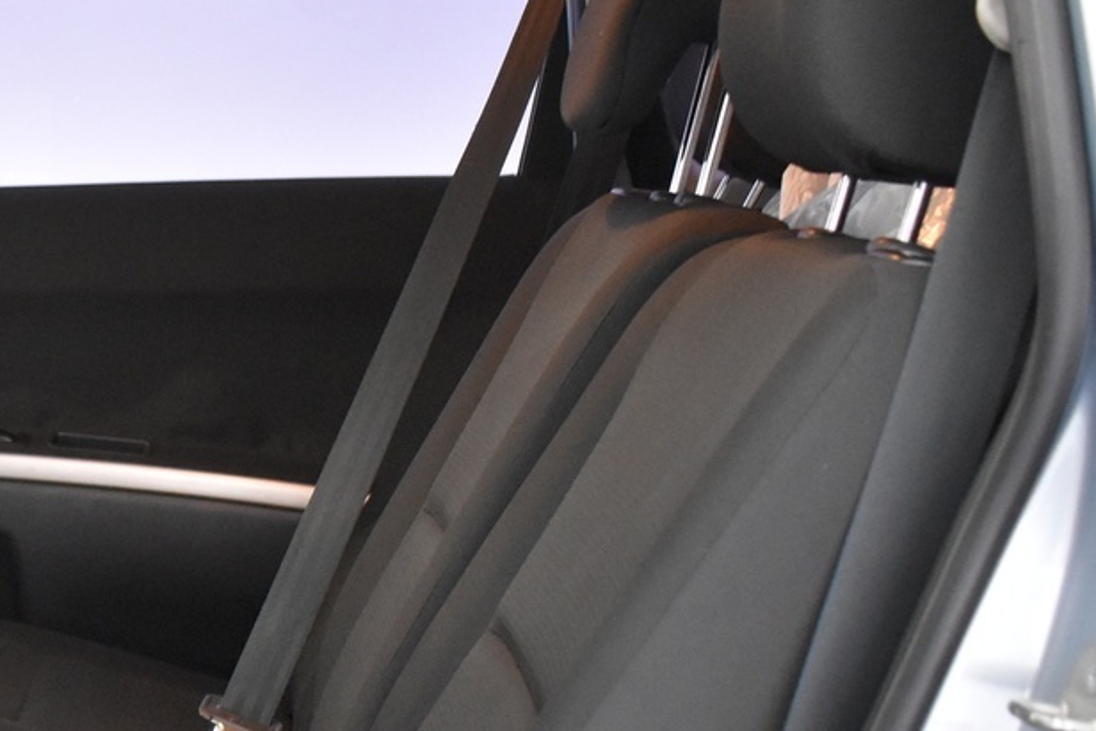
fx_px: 2162
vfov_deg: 19.0
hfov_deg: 26.1
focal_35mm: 71
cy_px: 610
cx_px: -135
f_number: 3.5
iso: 3200
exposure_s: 1/15
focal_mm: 18
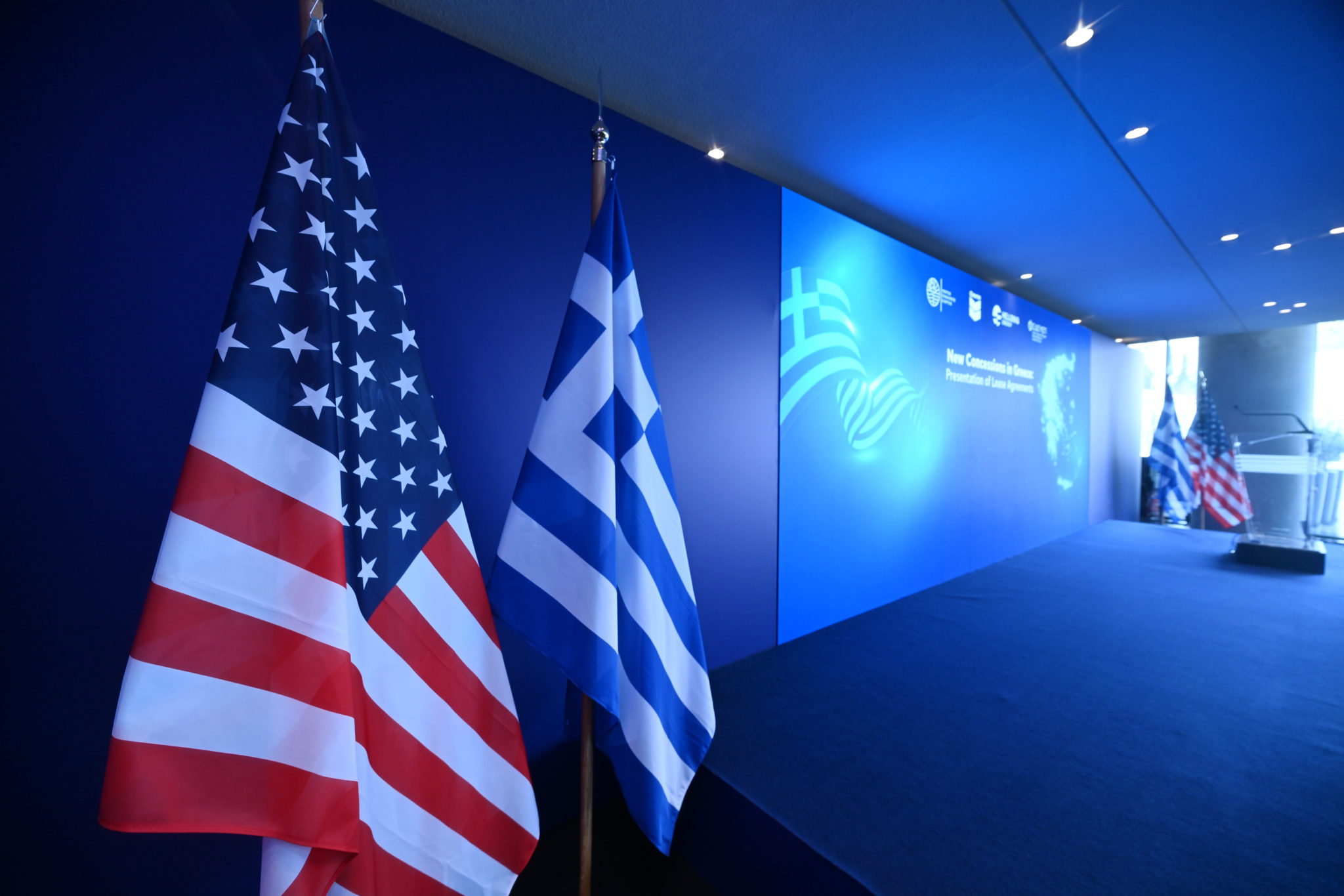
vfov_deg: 81.2
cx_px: 672
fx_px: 523
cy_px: 448
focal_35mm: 14
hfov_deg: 104.3
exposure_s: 1/60
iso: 720
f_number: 4.5
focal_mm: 14
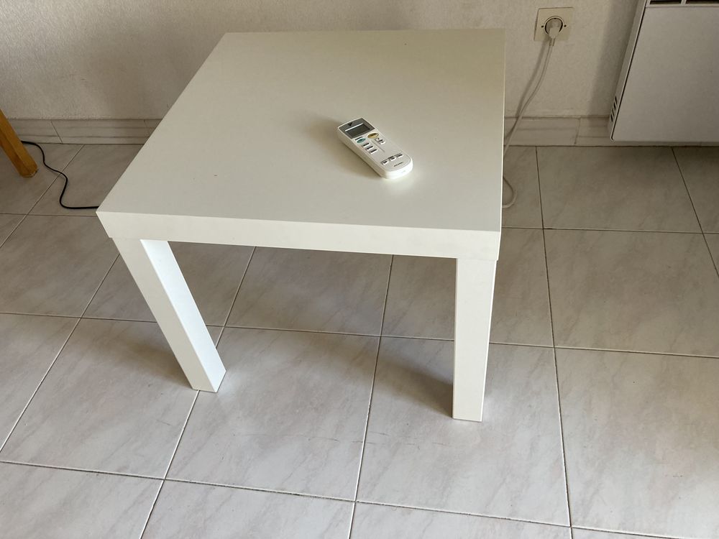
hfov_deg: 63.4
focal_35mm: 28
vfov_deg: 49.7
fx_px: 582
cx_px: 360
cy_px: 270
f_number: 1.8
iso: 100
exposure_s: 1/60
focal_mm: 3.99
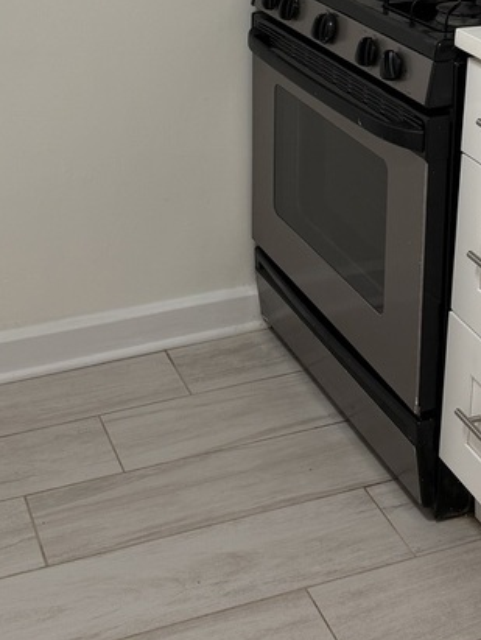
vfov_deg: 29.3
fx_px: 1165
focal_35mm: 63
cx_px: 244
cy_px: 53
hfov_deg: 23.3
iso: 125
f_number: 1.78
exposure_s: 1/120
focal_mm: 6.76
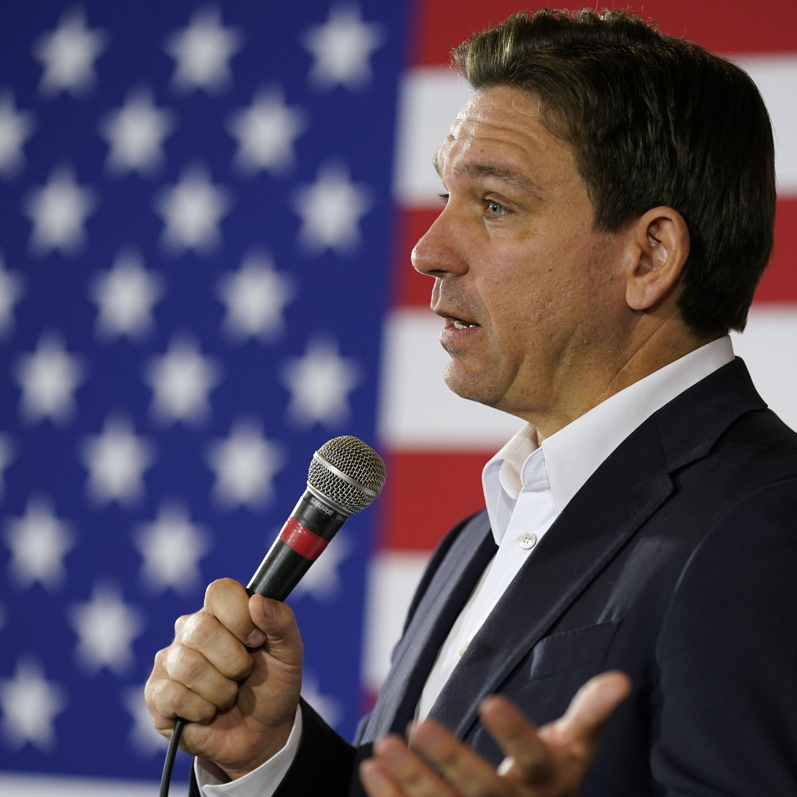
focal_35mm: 223
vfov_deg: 7.8
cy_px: 418
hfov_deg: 7.8
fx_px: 5809
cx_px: 485
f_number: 3.2
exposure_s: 1/400
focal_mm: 164
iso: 1600
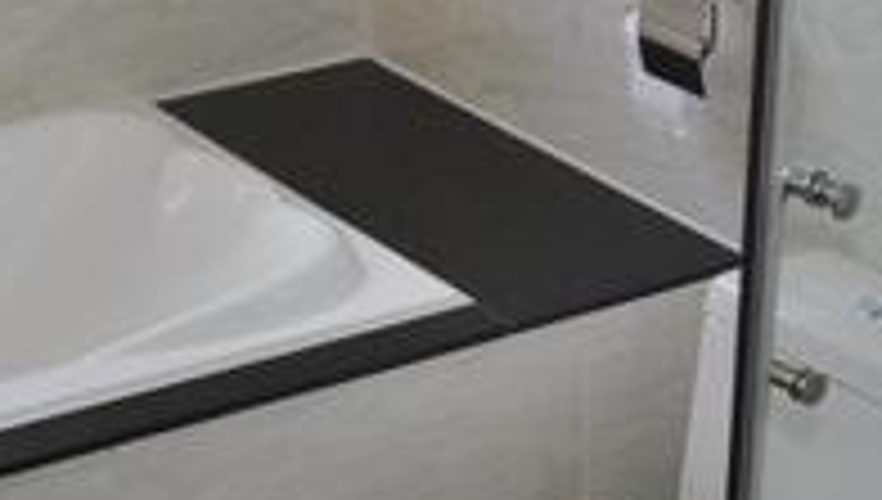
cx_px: 410
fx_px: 2694
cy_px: 390
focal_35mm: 115
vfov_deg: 10.6
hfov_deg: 18.6
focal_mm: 18
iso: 220
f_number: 3.5
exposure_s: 1/200
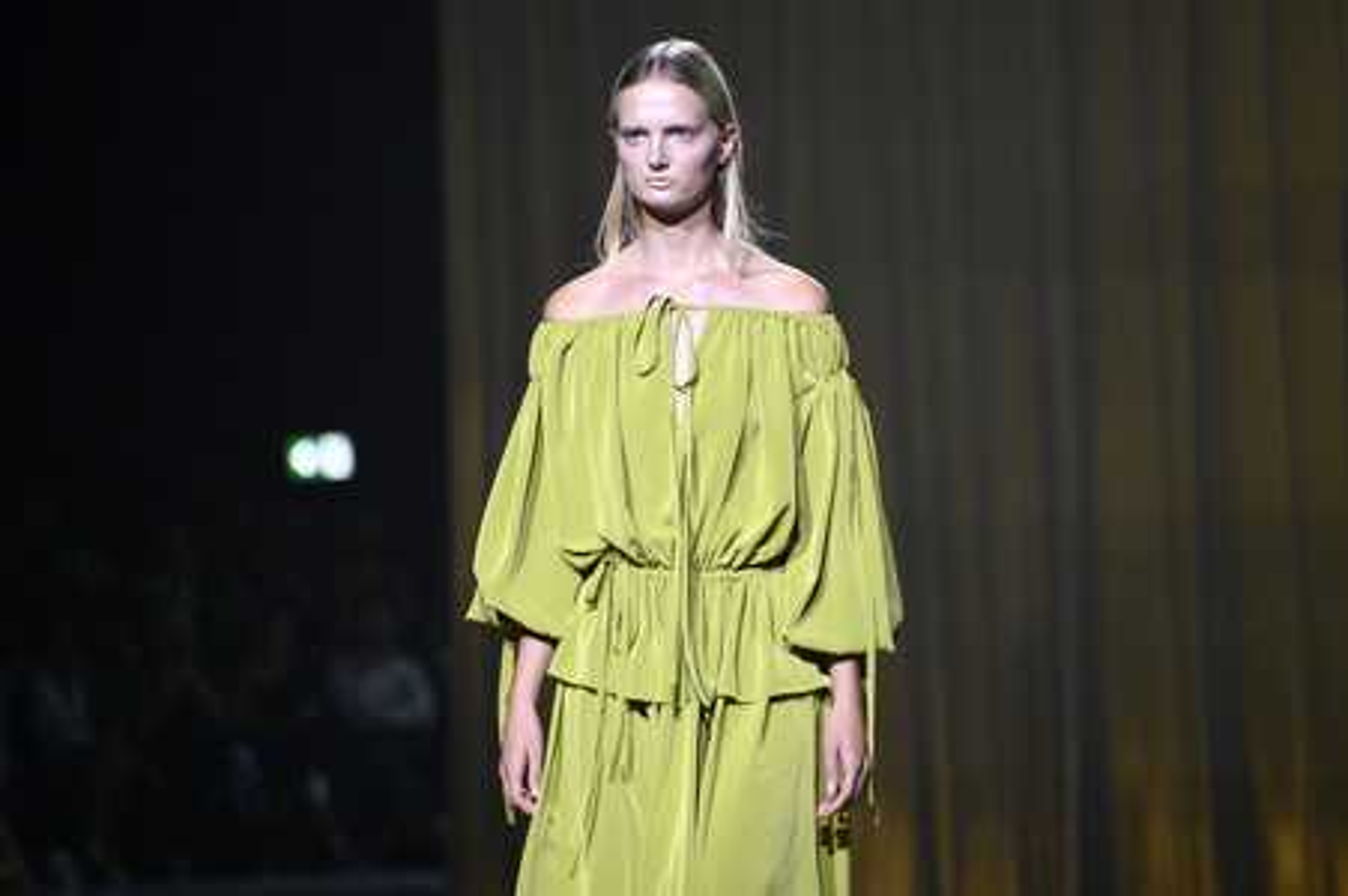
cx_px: 674
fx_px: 11225
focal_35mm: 300
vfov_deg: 4.6
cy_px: 448
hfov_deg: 6.9
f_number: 5.6
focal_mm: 300
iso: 5000
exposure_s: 1/250
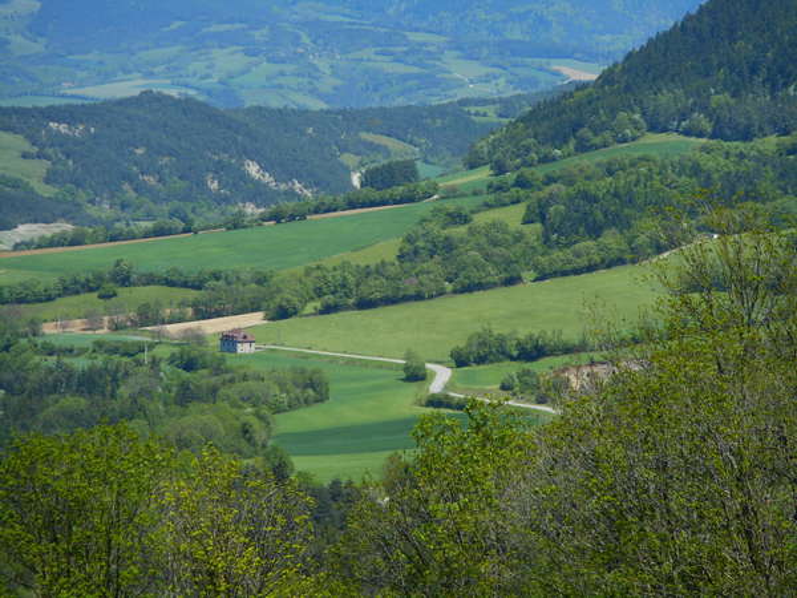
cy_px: 299
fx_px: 4605
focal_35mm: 200
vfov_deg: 7.4
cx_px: 398
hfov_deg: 9.9
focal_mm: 36
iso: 80
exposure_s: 1/250
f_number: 6.6
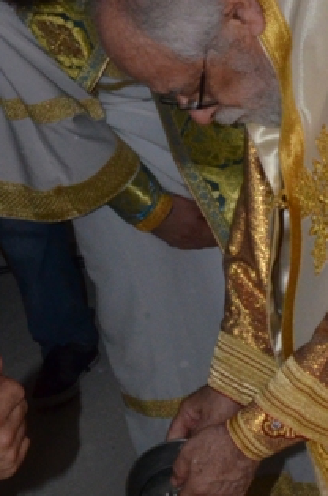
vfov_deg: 17.0
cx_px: 336
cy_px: 441
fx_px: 1637
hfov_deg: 11.3
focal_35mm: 119
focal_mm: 26
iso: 2000
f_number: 20
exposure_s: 1/250
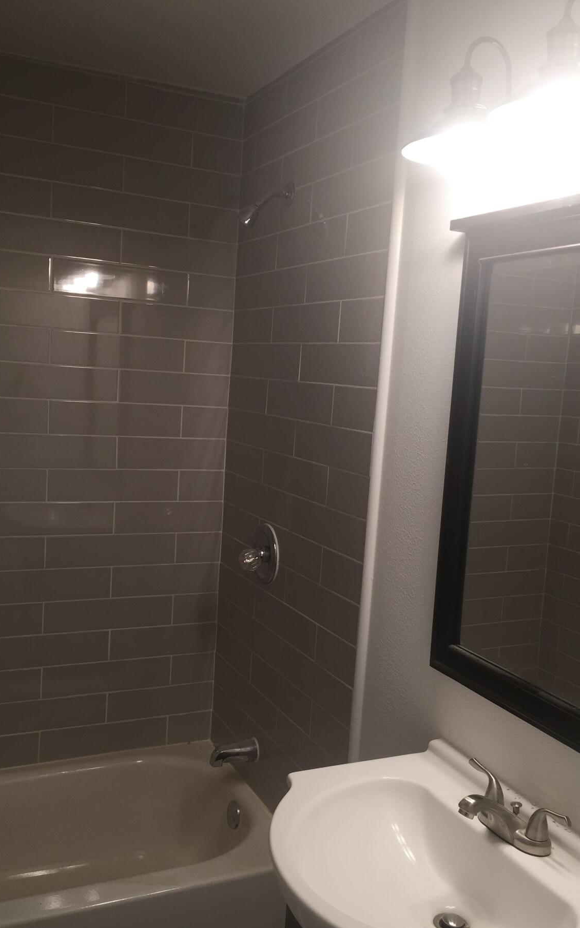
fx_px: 860
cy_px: 495
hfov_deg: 37.3
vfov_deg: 56.7
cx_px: 287
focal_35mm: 34
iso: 32
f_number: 2.2
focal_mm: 4.15
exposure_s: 1/40
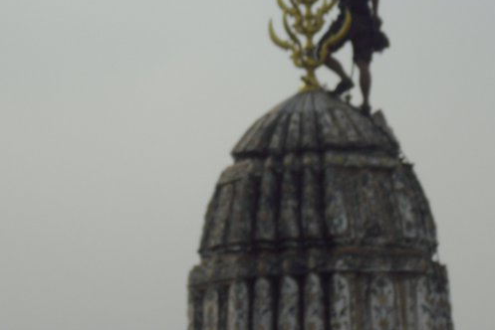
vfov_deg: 7.3
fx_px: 2600
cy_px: 34
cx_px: 231
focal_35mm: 189
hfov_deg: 10.9
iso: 100
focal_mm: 18.6
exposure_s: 1/80
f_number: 14.7
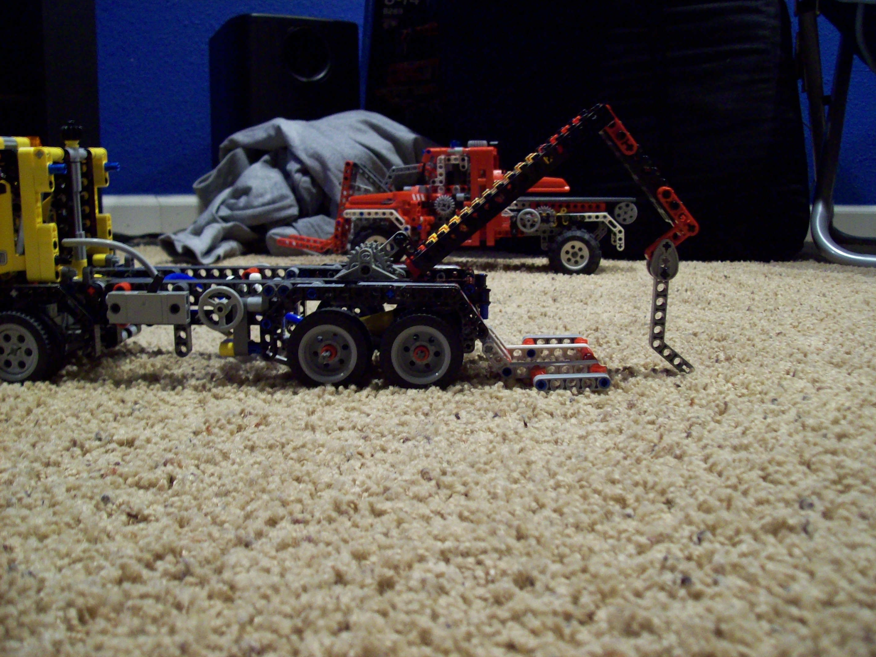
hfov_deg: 51.4
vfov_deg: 39.6
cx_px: 438
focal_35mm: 36
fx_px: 911
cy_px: 328
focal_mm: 6
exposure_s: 1/8
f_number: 2.7
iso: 200
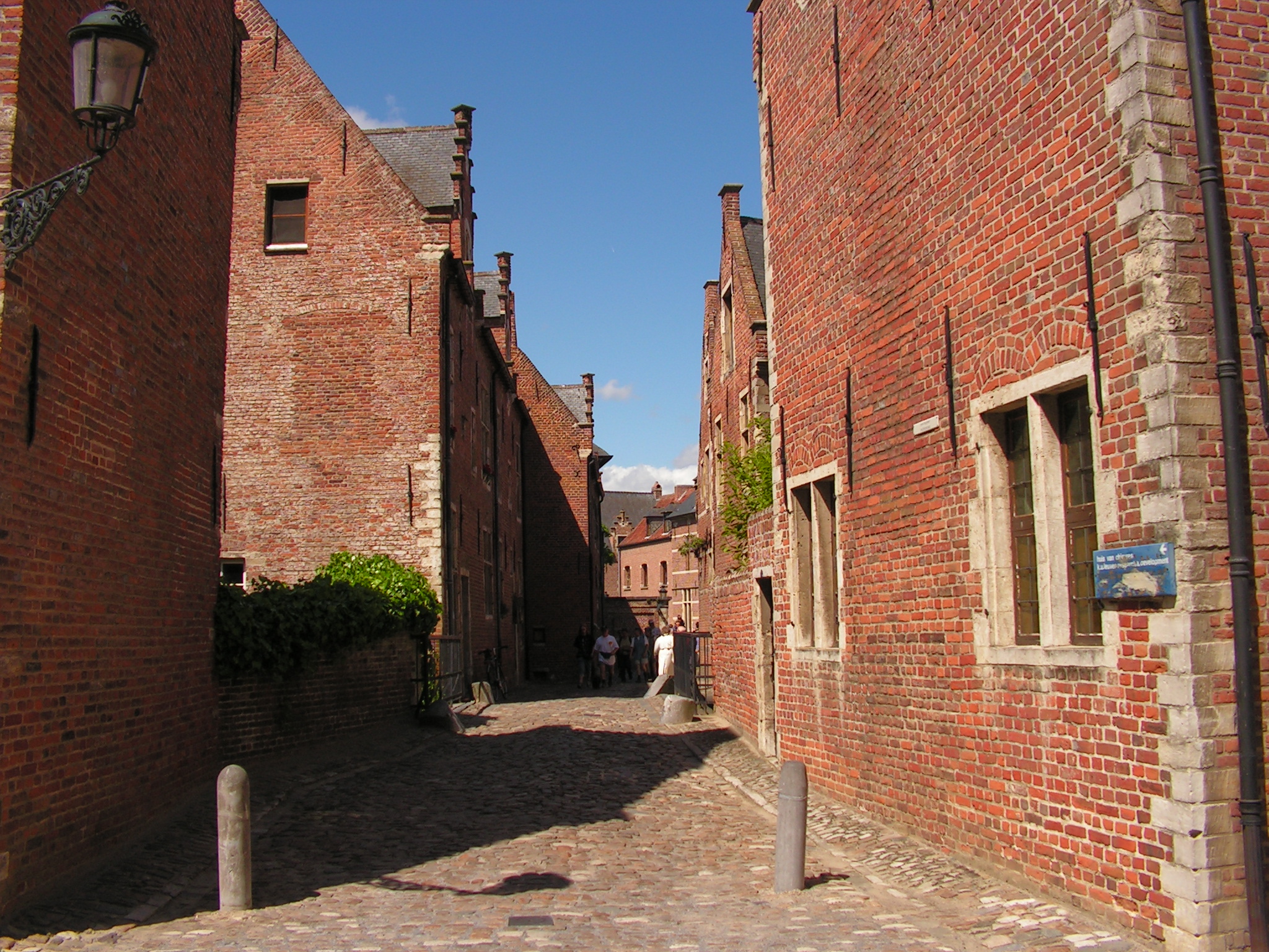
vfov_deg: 39.7
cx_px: 634
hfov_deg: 51.4
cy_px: 476
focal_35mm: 36
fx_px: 1320
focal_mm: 6
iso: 64
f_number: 4.8
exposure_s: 1/640
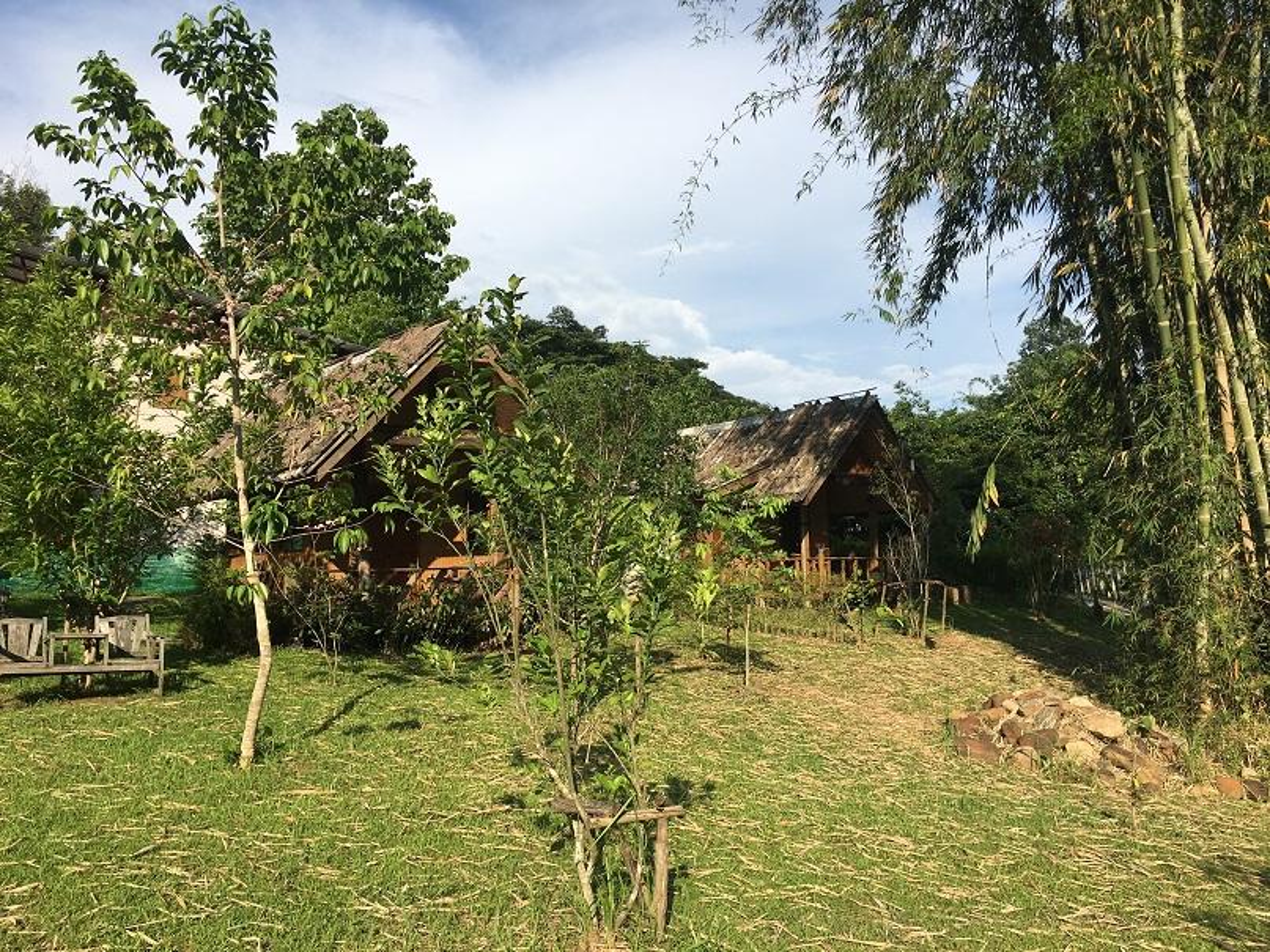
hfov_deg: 61.7
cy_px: 476
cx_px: 635
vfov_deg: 48.2
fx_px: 1064
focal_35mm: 29
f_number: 2.2
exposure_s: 1/1748
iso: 25
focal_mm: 4.15
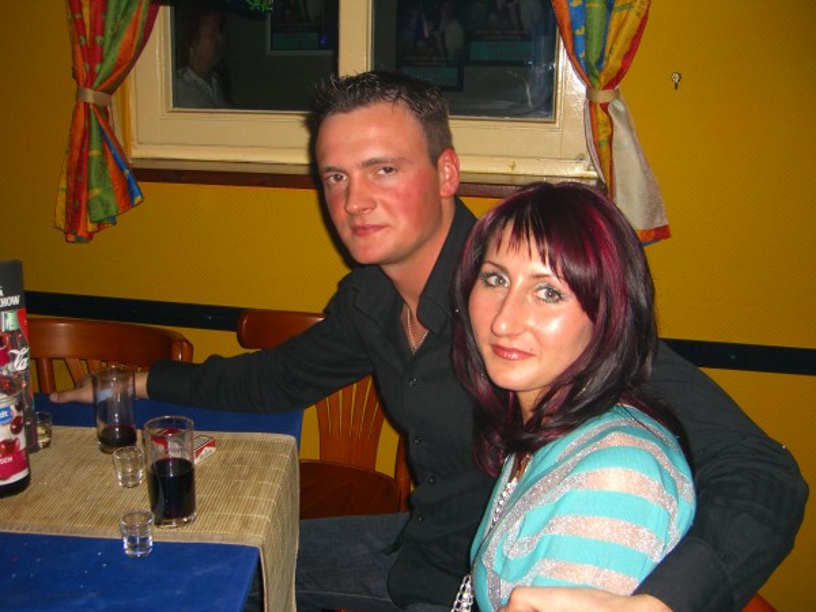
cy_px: 306
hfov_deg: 49.0
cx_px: 408
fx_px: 896
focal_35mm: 38
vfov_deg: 37.7
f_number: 2.8
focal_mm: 7.9
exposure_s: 1/60
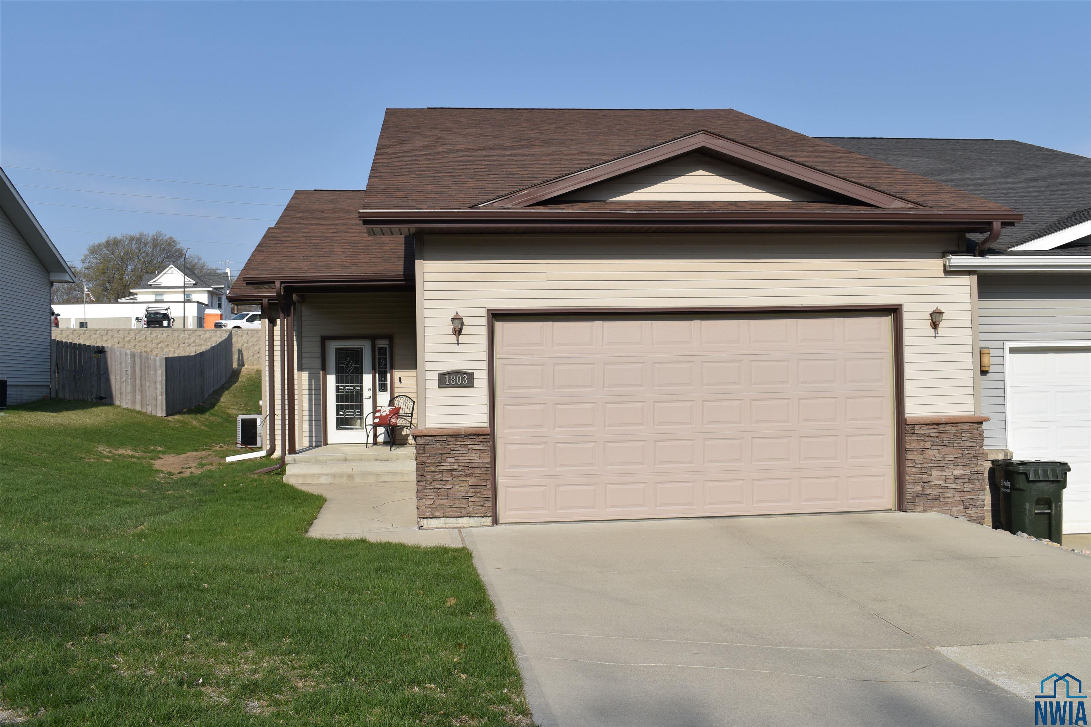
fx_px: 1091
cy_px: 364
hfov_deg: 53.1
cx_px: 546
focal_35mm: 36
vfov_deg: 36.9
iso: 100
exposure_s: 1/320
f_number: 9
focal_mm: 24
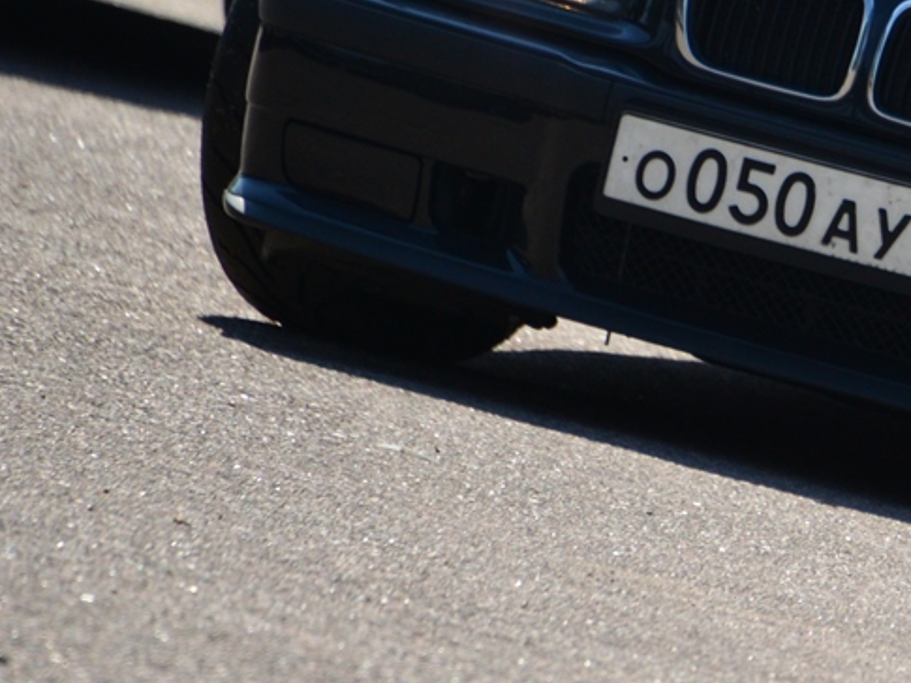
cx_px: 1405
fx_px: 23533
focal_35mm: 894
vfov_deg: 1.7
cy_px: -92
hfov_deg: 2.2
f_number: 5.6
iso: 1000
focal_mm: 300
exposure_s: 1/4000
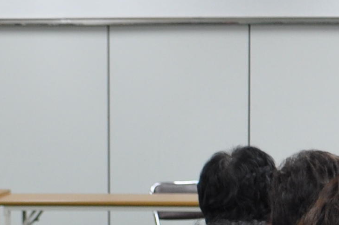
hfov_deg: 8.9
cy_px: 397
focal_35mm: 230
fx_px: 2163
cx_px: 88
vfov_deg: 5.9
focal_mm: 26
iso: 400
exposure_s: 1/20
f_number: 4.8
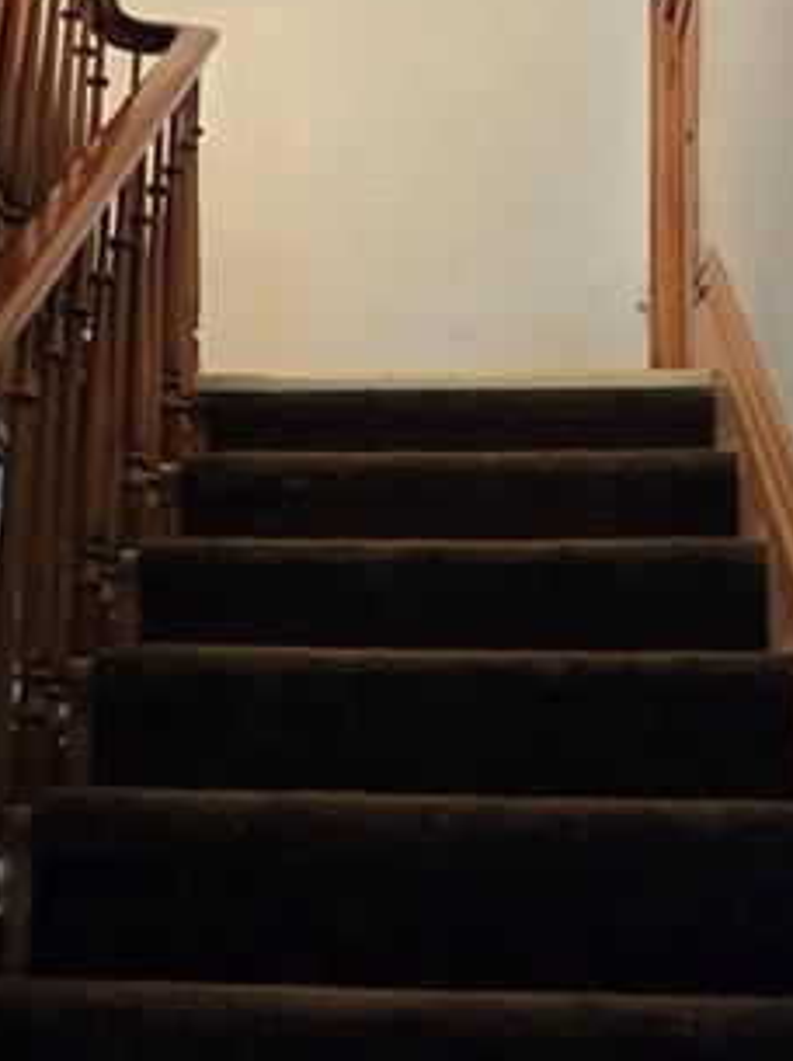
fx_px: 1775
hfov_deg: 25.2
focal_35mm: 58
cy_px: 285
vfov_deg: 32.7
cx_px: 365
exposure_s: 1/120
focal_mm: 5.4
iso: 800
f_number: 1.8
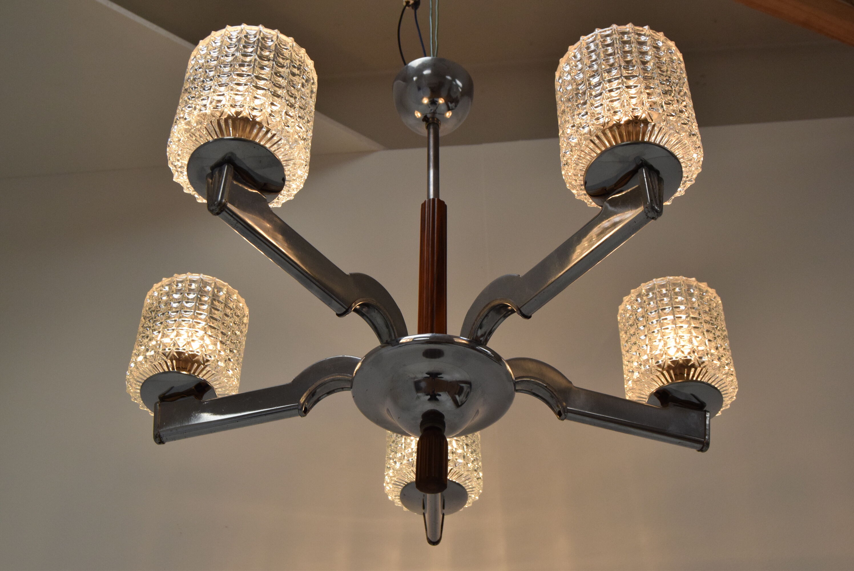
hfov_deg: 43.6
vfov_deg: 29.9
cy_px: 286
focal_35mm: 45
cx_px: 427
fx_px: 1068
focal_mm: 30
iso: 1600
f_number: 8
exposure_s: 1/250
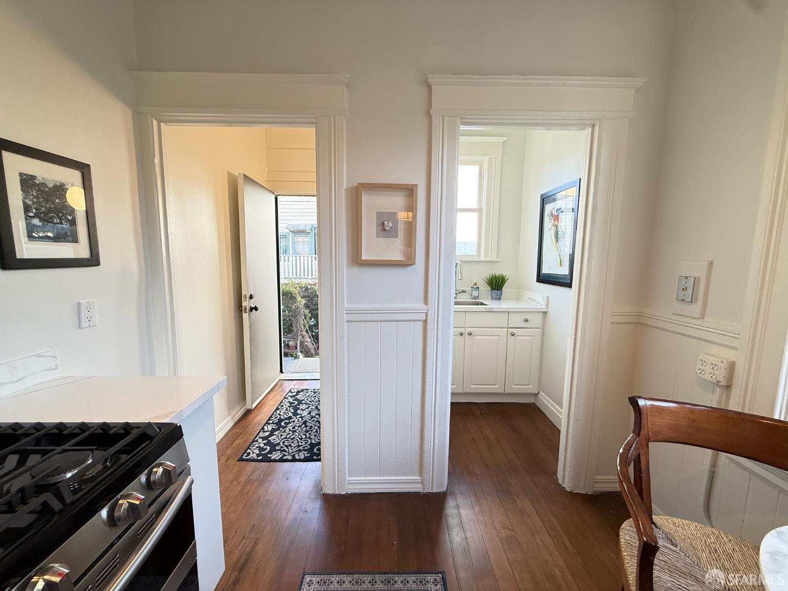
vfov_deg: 85.7
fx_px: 319
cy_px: 296
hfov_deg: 102.1
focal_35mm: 14
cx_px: 394
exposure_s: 1/120
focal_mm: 2.22
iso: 200
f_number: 2.2
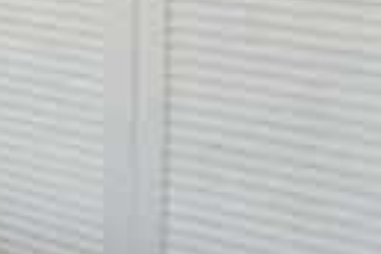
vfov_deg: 17.4
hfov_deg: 14.2
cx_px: -582
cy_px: -15
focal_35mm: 76
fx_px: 804
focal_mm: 10
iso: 220
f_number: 8
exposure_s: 1/15
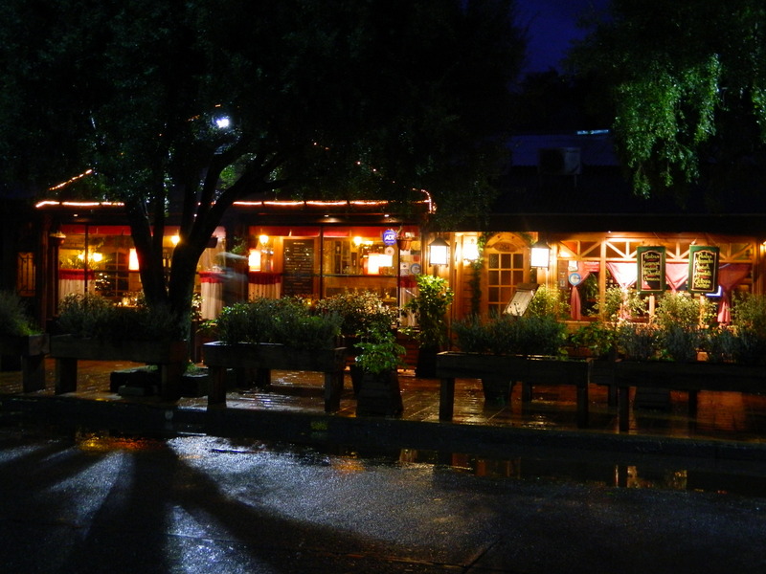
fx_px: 1040
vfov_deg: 30.9
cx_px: 383
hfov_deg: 40.4
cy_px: 287
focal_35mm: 47
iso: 400
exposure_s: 1/5
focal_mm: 8.4
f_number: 3.6
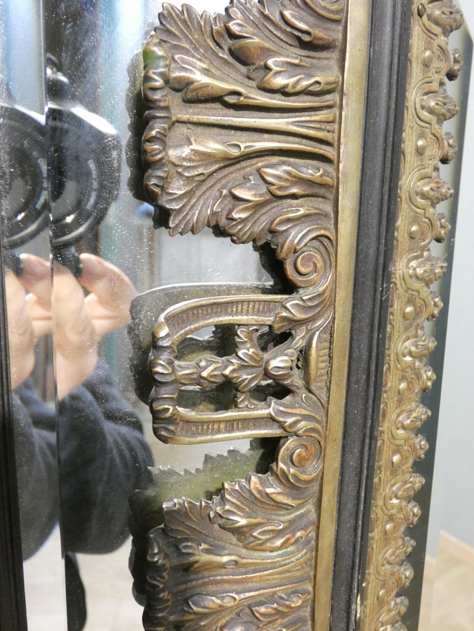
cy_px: 316
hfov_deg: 40.7
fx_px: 639
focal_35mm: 35
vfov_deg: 52.6
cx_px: 237
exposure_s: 1/80
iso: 1600
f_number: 3.4
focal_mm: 6.2
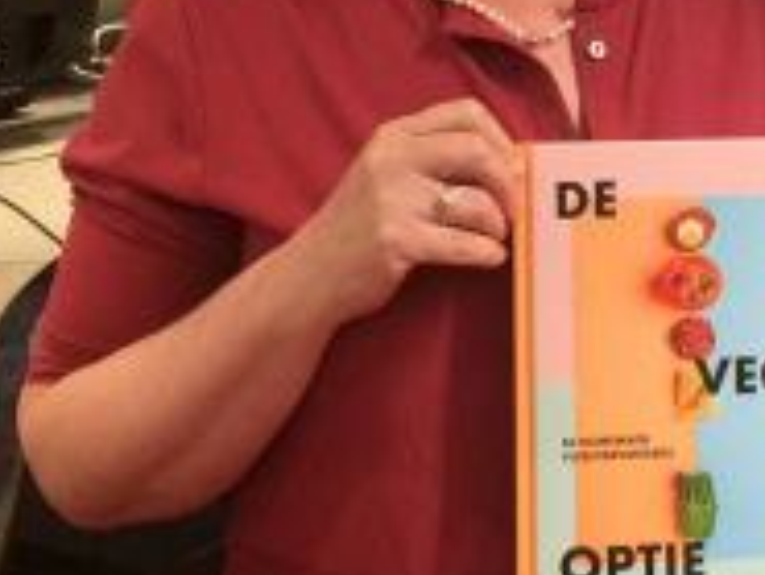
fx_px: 1725
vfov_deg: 18.4
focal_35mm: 78
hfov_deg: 23.7
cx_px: 806
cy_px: -10
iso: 250
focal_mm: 4.15
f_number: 2.2
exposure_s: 1/33
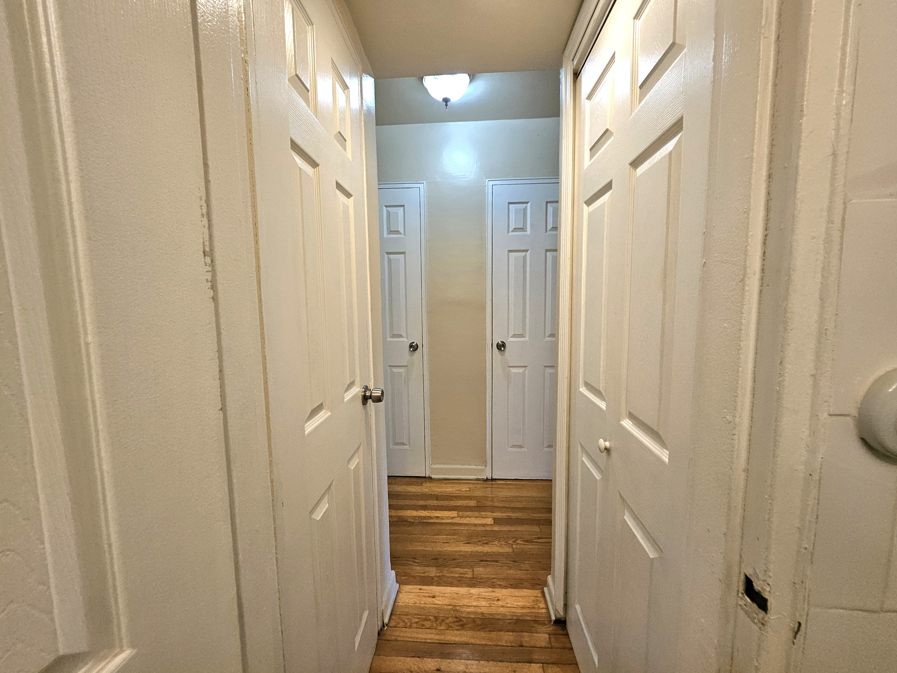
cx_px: 448
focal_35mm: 13
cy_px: 336
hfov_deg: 106.2
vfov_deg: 89.9
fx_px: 337
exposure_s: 1/60.2
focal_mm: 1.7
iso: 200
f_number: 2.2
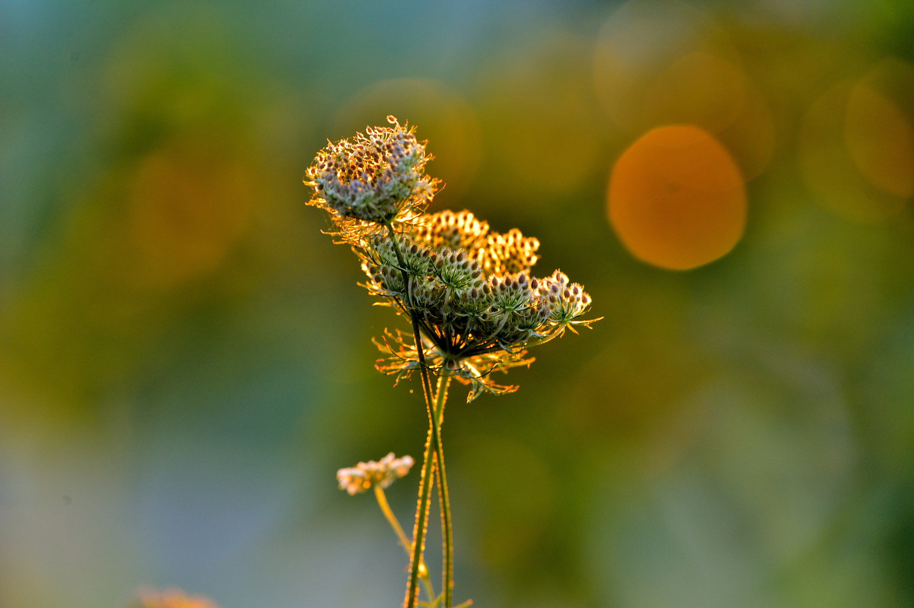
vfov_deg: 4.6
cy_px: 304
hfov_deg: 6.9
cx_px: 457
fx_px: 7612
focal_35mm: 300
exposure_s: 1/100
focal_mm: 300
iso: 800
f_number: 5.6
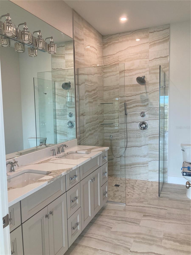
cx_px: 96
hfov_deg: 49.7
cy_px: 128
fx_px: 206
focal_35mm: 28
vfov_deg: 63.4
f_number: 1.8
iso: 64
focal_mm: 3.99
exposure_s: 1/60
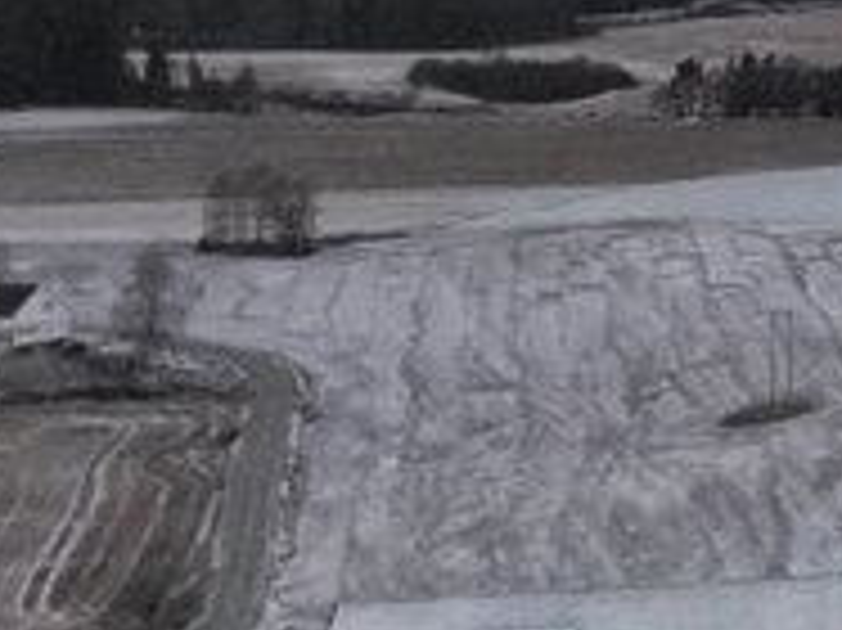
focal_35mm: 154
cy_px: -187
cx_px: 2310
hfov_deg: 10.3
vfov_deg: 9.5
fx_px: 3743
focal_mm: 12.29
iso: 2720
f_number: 2.8
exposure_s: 1/4000
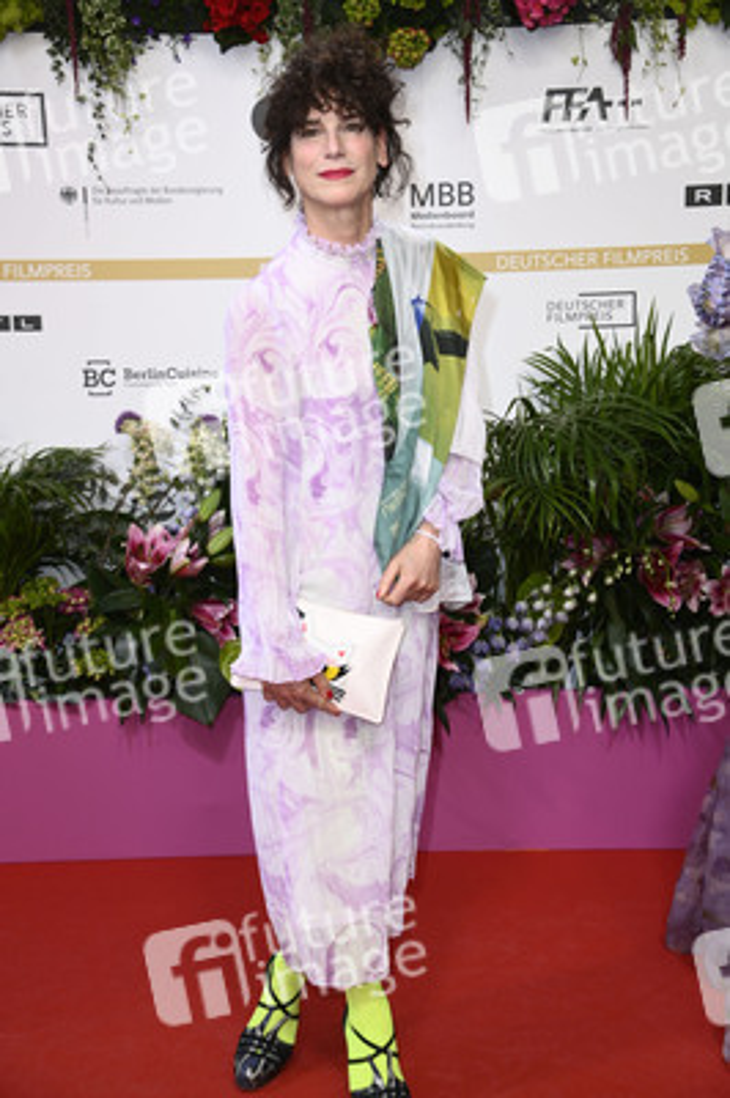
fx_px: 1889
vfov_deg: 32.4
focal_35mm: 62
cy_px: 549
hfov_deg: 21.9
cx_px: 365
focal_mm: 62
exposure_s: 1/250
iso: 500
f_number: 5.6
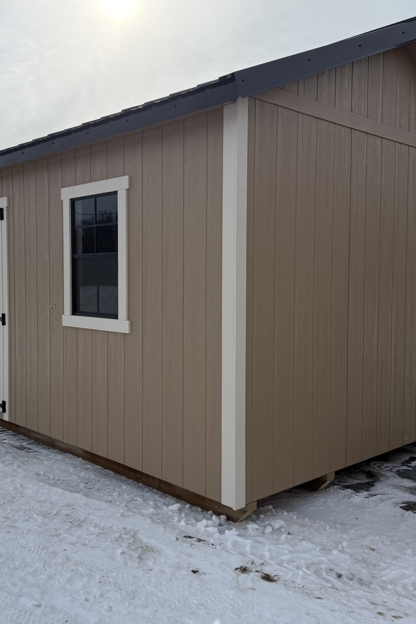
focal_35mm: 34
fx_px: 589
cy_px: 307
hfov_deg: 38.8
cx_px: 170
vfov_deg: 55.8
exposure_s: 1/10309
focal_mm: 6.76
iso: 125
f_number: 1.78
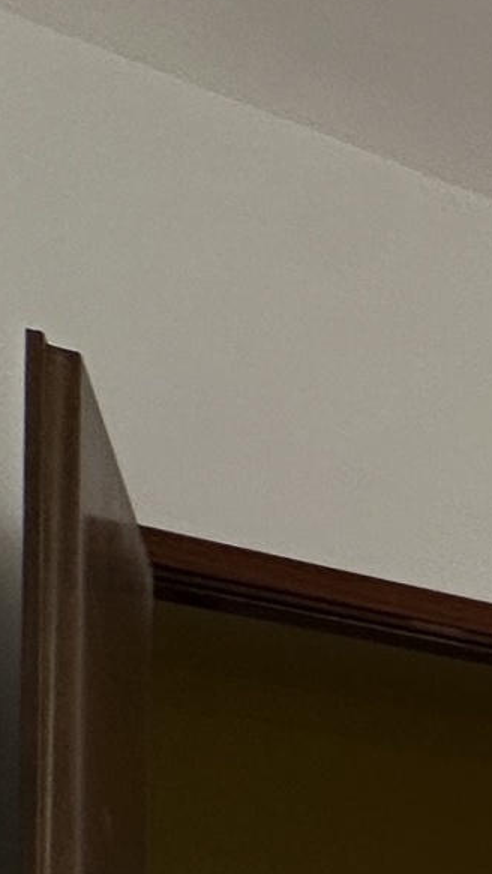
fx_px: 1554
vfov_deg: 25.5
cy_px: 1225
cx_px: 1797
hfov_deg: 9.1
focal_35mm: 67
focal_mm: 2.22
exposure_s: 1/100
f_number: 2.2
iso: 64
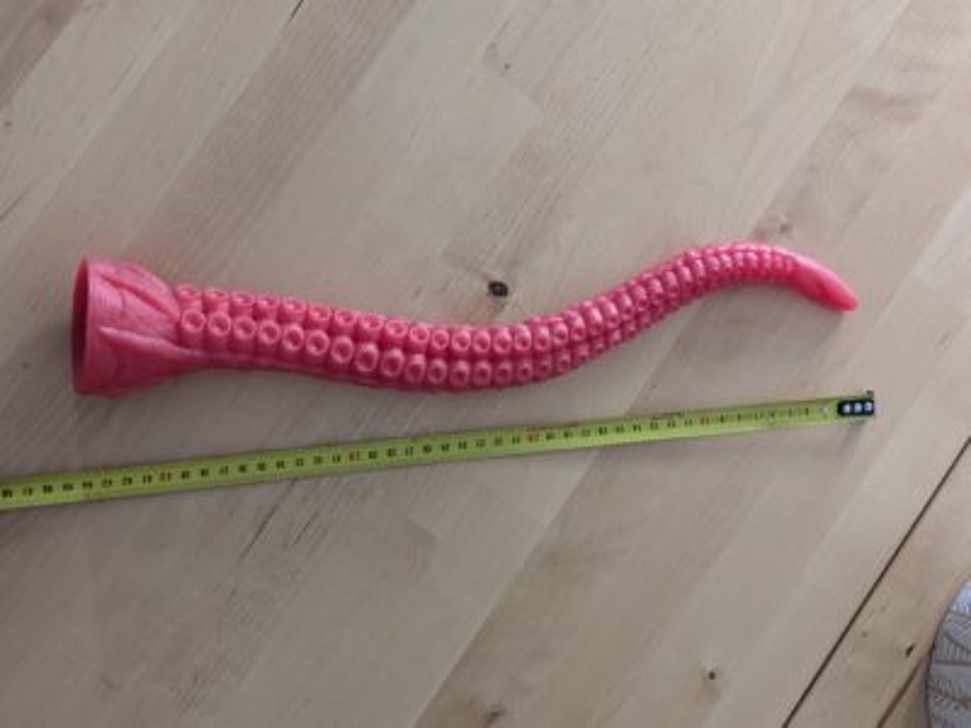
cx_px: 486
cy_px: 364
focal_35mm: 49
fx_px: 1374
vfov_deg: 29.7
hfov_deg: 38.9
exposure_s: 1/57.7
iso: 173
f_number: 1.68
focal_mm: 6.9
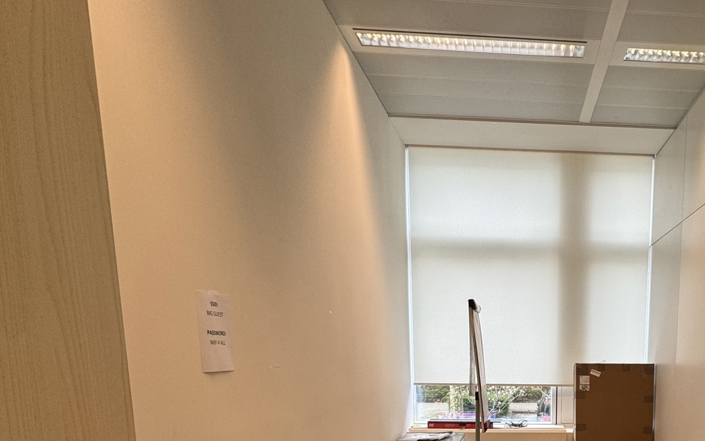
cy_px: 424
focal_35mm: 27
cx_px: 552
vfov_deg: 41.1
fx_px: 519
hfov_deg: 63.2
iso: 80
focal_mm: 2.22
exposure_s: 1/100
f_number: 2.2
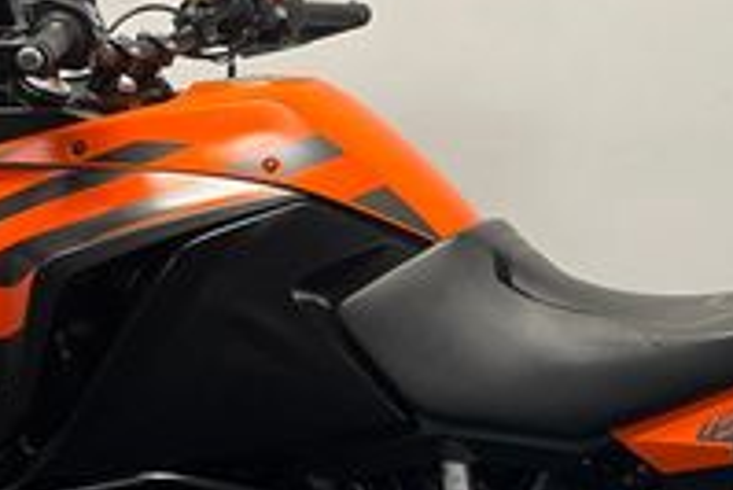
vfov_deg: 15.7
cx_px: 578
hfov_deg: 23.1
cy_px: 258
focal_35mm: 87
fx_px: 1773
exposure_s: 1/100
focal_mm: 5.1
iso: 125
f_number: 1.6
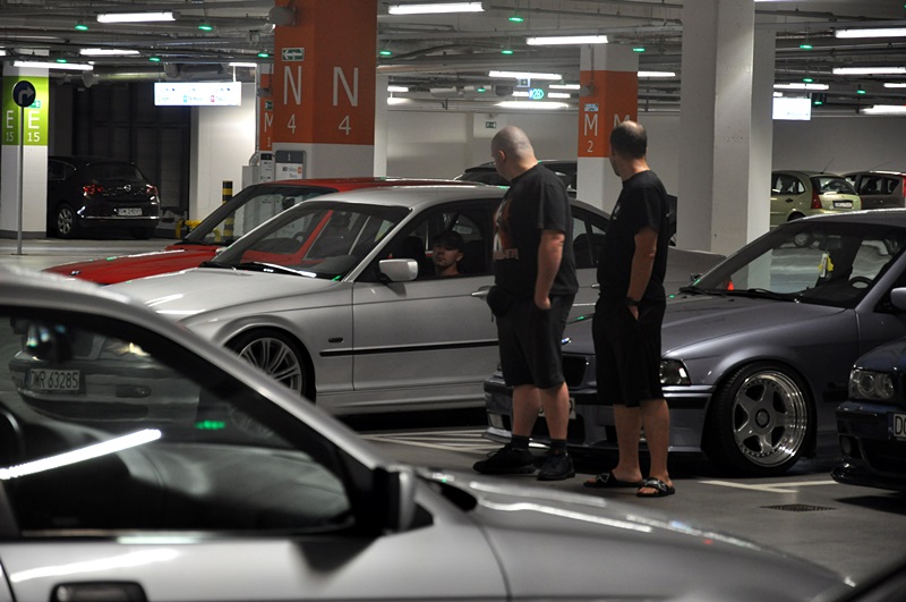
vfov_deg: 9.9
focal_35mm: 138
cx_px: 453
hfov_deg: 14.9
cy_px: 301
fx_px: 3468
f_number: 5.6
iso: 800
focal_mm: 92
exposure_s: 1/30
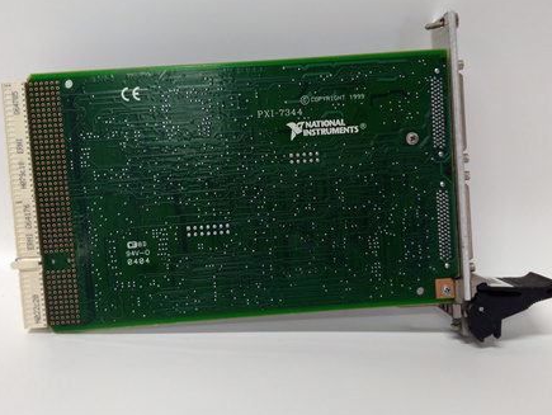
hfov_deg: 58.3
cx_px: 270
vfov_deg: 45.5
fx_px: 495
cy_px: 190
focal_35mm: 31
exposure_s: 1/33
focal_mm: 3.79
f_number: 2
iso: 277
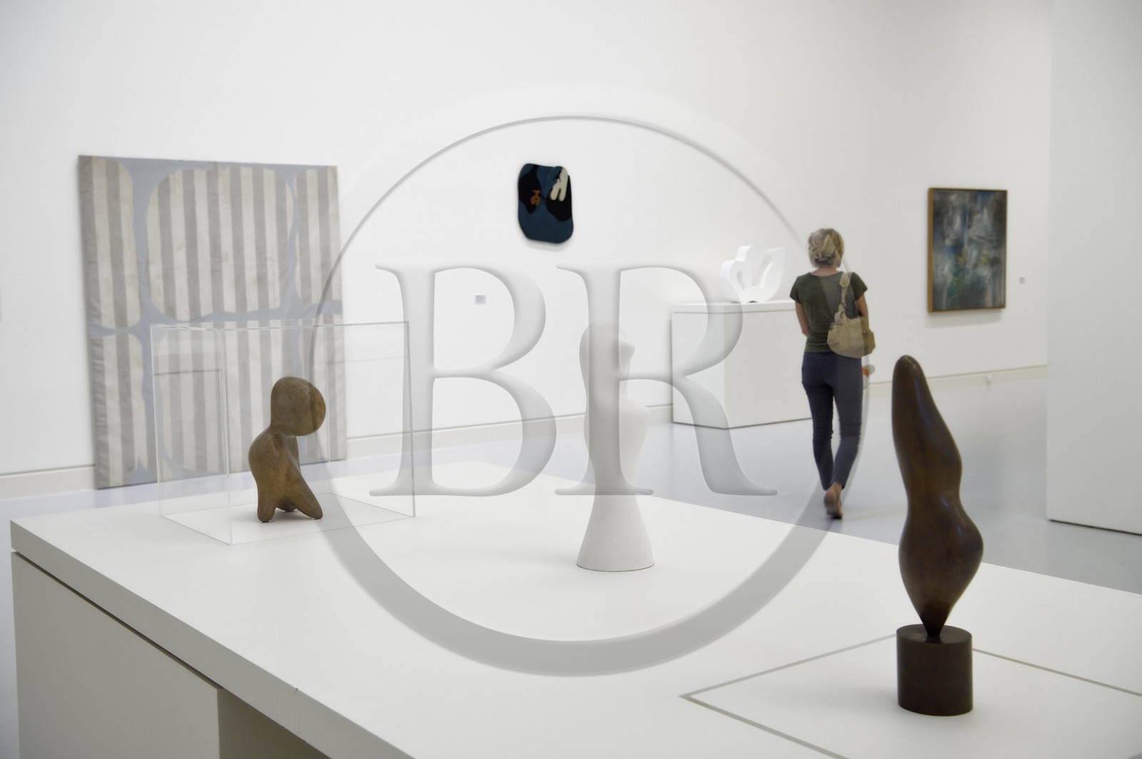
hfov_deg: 48.5
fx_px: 1268
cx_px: 571
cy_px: 380
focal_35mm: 40
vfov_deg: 33.3
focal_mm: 40
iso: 200
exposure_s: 1/25
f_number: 5.6
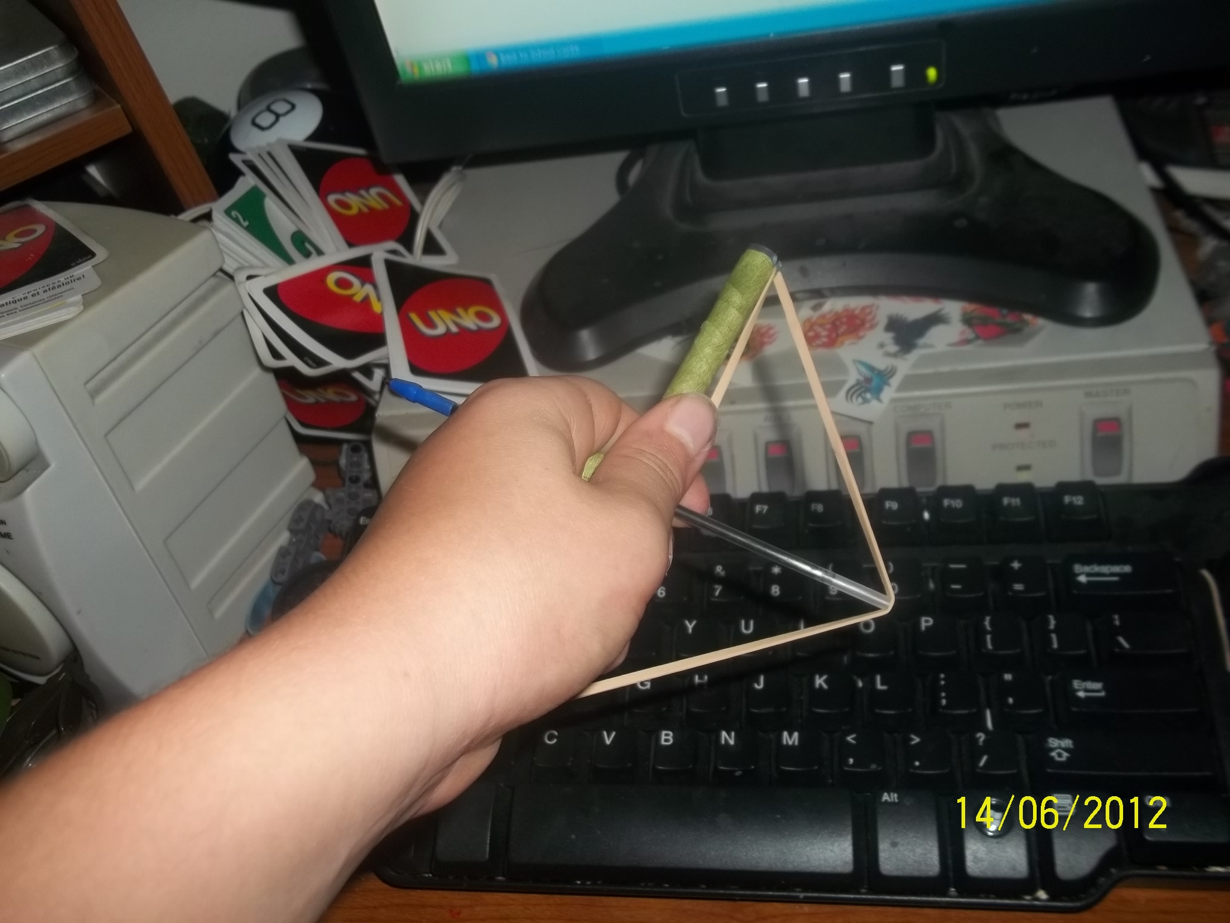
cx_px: 615
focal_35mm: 32
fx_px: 1137
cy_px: 462
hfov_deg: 56.8
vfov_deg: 44.2
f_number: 2.9
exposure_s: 1/30
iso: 80
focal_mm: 5.7
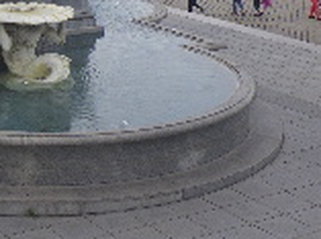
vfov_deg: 13.9
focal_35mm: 103
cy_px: -53
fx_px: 953
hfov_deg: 18.4
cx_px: -31
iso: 50
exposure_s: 1/125
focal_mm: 7.5
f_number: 4.2
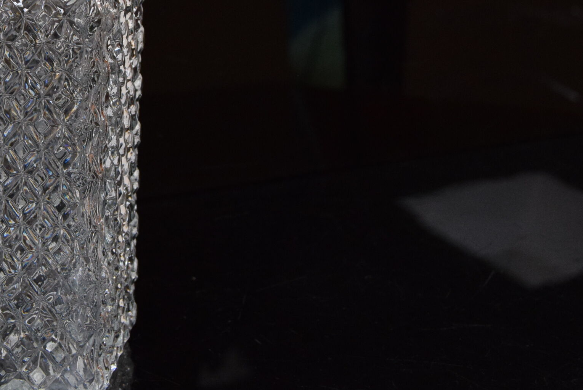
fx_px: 1474
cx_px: 42
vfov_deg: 15.0
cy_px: 85
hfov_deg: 21.8
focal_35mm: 91
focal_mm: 31
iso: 1600
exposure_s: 1/125
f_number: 5.6
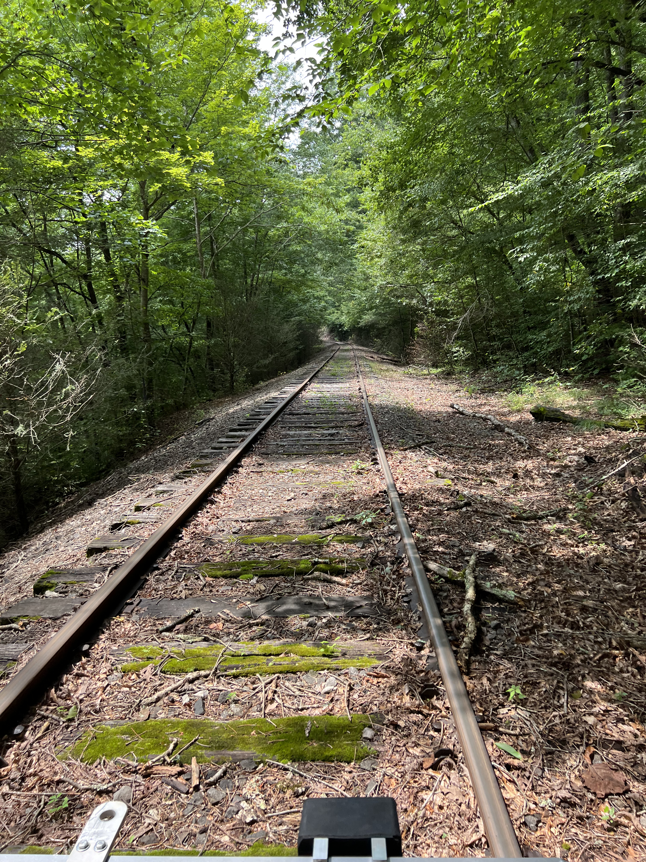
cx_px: 323
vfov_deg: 67.3
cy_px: 431
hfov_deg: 53.1
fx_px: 647
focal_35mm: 26
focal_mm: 5.7
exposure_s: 1/389
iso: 50
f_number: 1.5
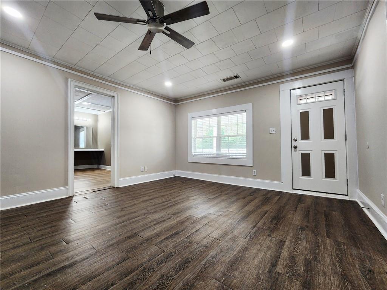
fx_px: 145
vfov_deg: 89.9
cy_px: 145
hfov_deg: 106.2
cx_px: 194
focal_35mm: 13
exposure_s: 1/60.2
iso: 160
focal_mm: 2.2
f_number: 2.2
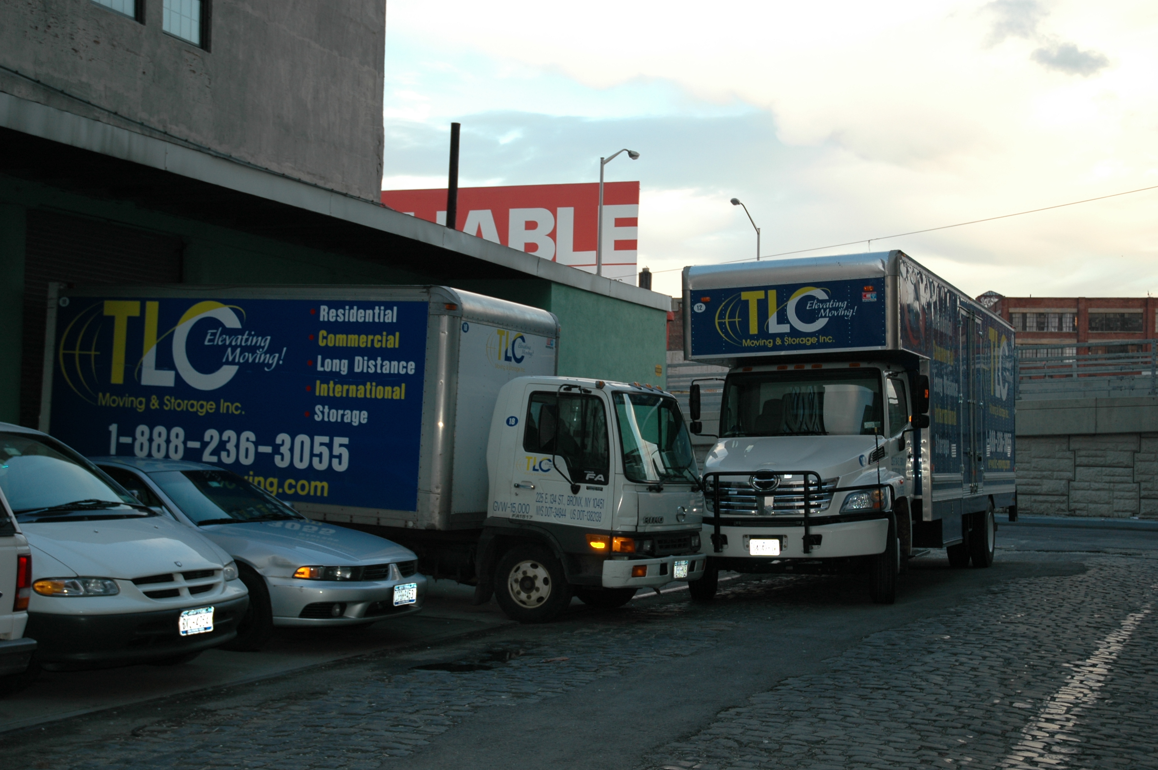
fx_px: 1494
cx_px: 579
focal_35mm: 46
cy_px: 385
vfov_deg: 28.9
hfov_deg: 42.4
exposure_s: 1/100
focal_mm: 31
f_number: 4
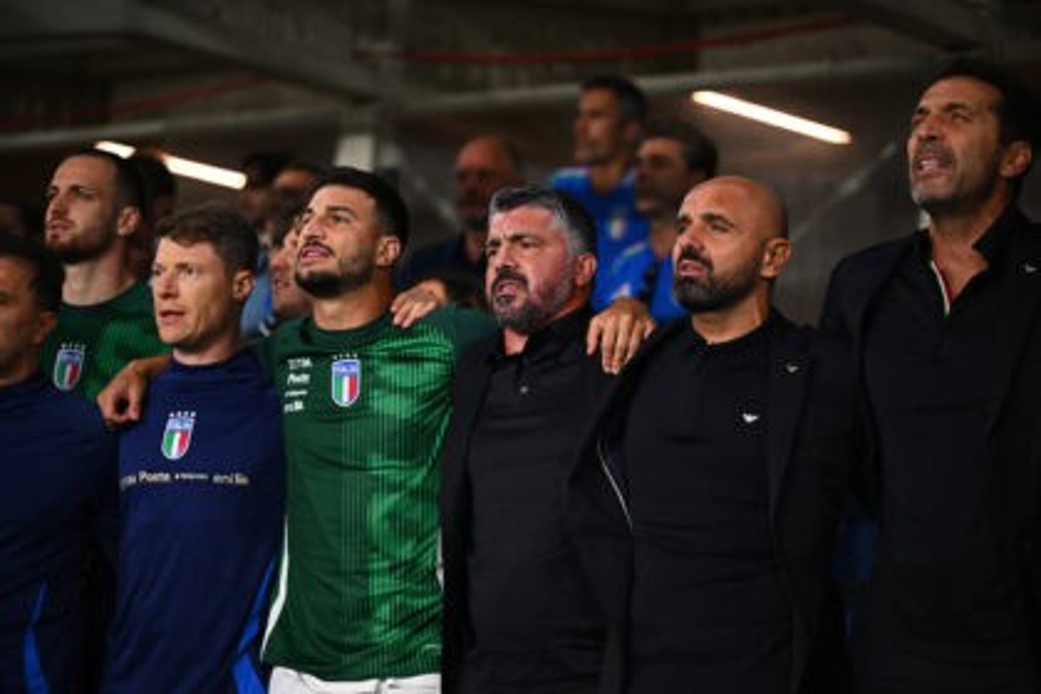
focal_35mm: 120
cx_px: 520
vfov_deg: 11.4
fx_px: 3470
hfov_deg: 17.1
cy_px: 347
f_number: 2.8
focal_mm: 120
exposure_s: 1/1000
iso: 1600
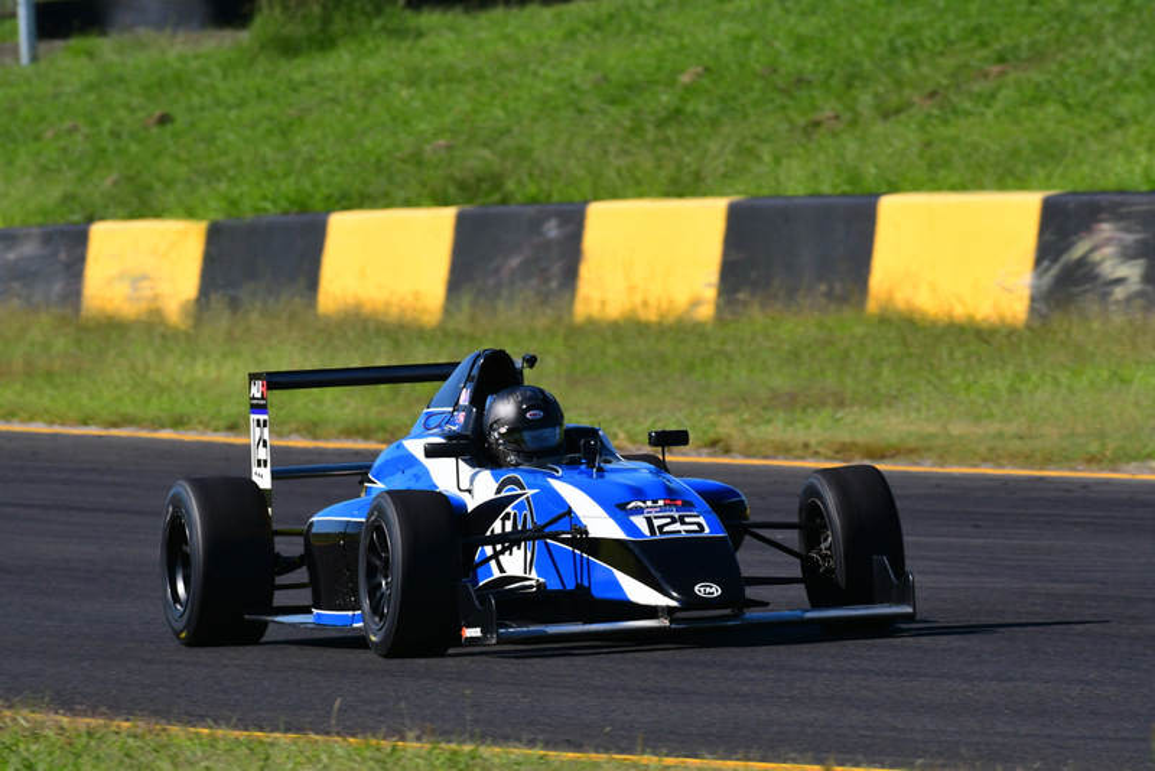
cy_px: 386
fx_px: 24070
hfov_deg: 2.7
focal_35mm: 750
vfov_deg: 1.8
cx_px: 578
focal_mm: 500
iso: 500
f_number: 13
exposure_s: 1/640
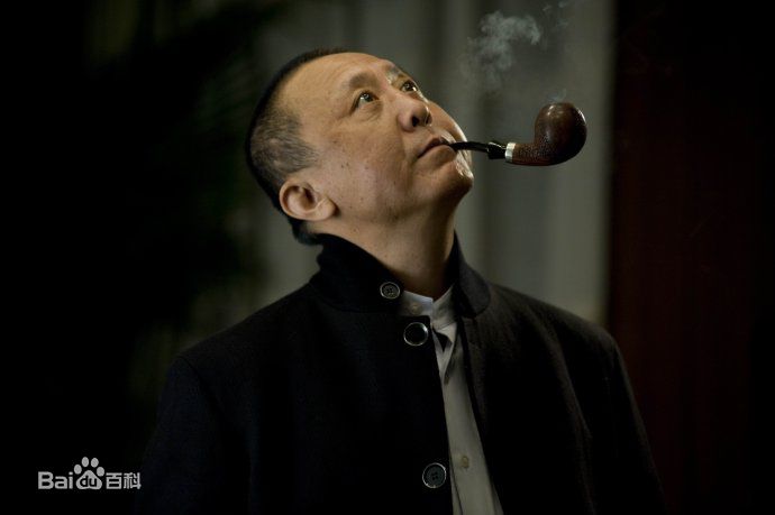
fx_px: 3657
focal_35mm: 170
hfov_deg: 12.1
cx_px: 388
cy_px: 258
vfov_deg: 8.1
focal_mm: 170
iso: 1600
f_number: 2.8
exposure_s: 1/200
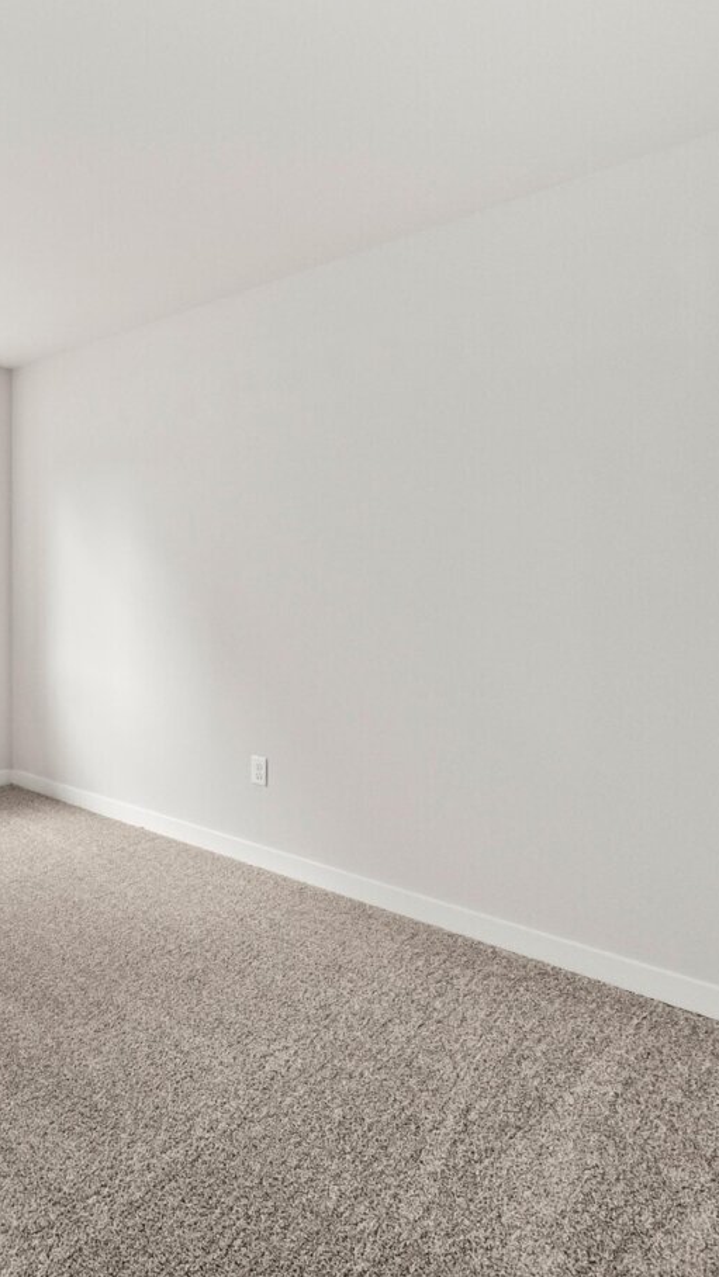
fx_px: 711
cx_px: 70
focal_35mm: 21
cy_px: 621
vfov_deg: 83.8
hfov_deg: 48.0
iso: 1000
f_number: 7.1
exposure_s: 1/10
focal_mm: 13
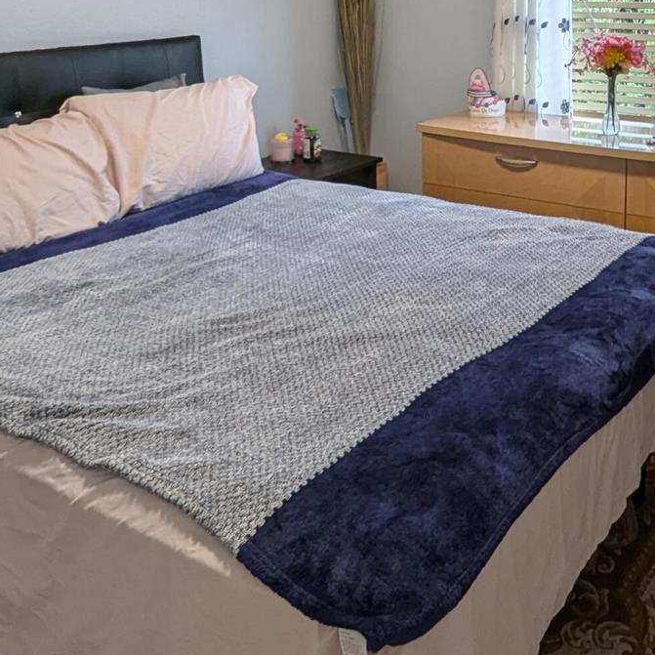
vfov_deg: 43.9
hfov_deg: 46.7
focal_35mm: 35
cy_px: 90
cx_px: 419
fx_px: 749
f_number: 2.2
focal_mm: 1.95
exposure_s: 1/24
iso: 65
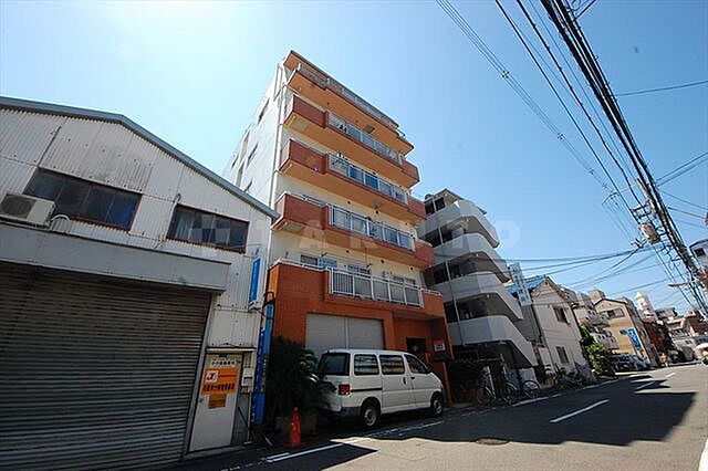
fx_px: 251
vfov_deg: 86.5
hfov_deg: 109.4
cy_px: 236
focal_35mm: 13
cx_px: 354
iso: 800
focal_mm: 8.5
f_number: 10
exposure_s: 1/400
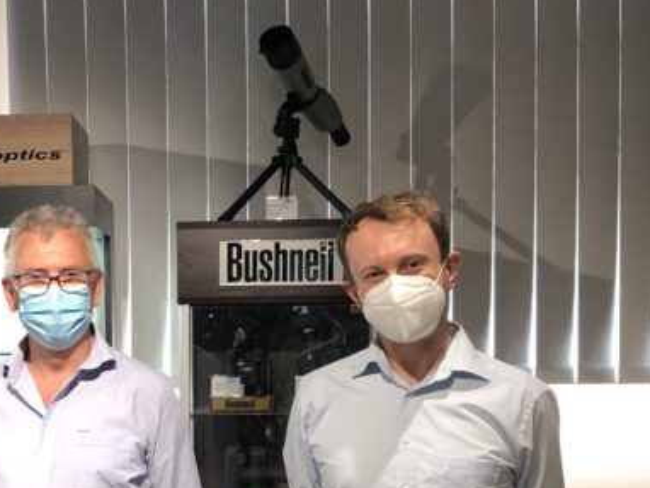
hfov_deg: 25.6
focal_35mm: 75
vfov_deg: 19.3
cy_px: 428
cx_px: 138
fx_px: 1409
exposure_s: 1/33
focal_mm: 4
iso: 32
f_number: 1.8
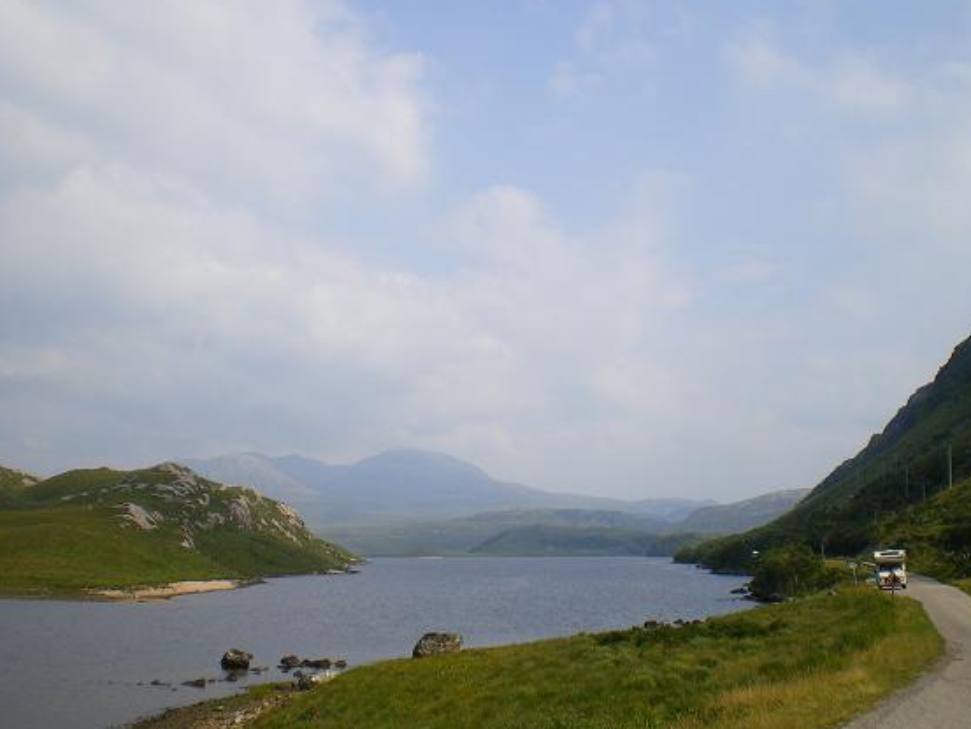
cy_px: 399
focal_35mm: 44
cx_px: 460
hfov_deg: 42.9
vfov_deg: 32.9
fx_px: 1234
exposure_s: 1/400
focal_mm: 6.3
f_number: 4.6
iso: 64
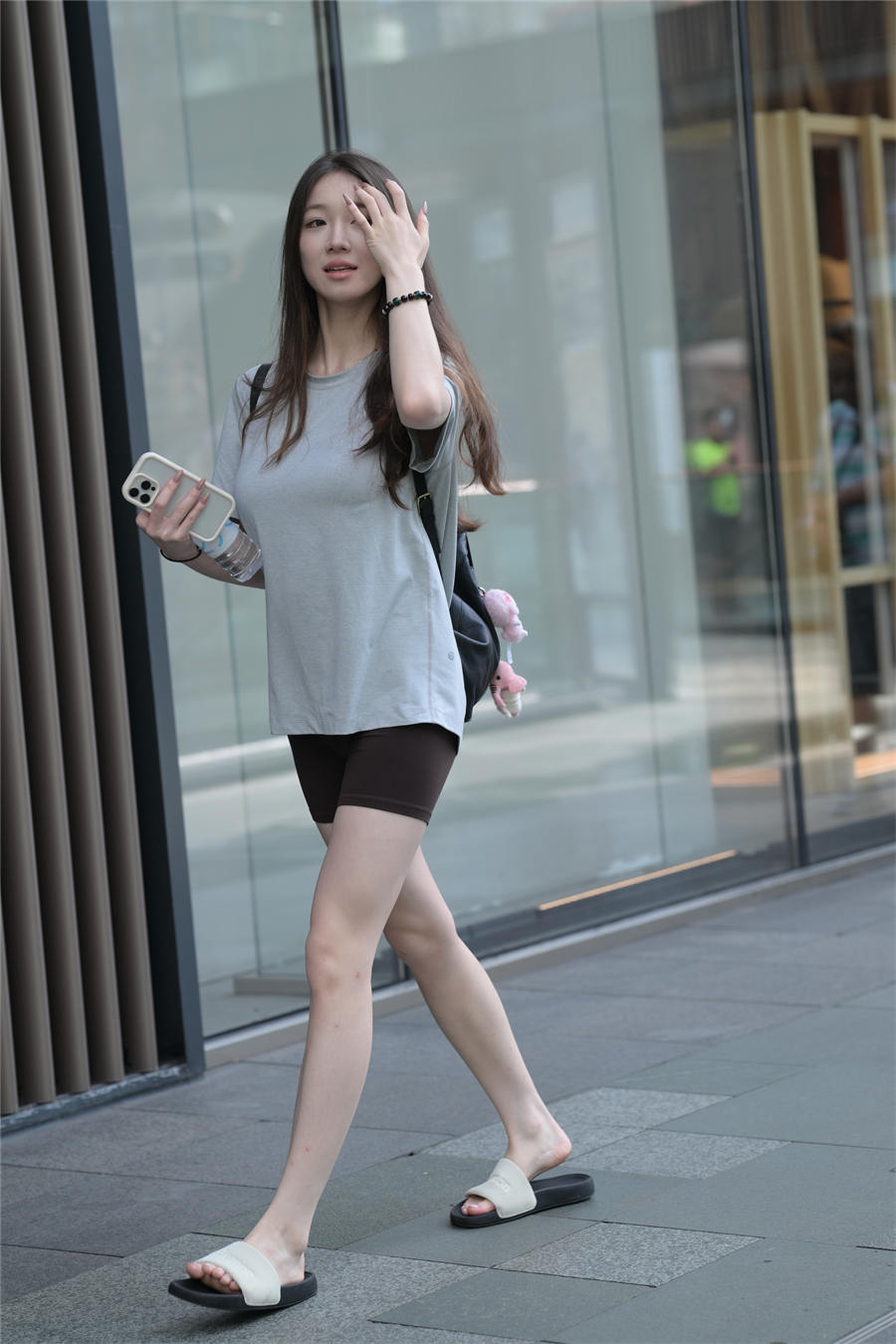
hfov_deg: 16.1
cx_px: 448
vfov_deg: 23.9
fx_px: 3173
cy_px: 672
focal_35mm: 85
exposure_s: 1/500
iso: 250
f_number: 3.5
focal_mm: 85
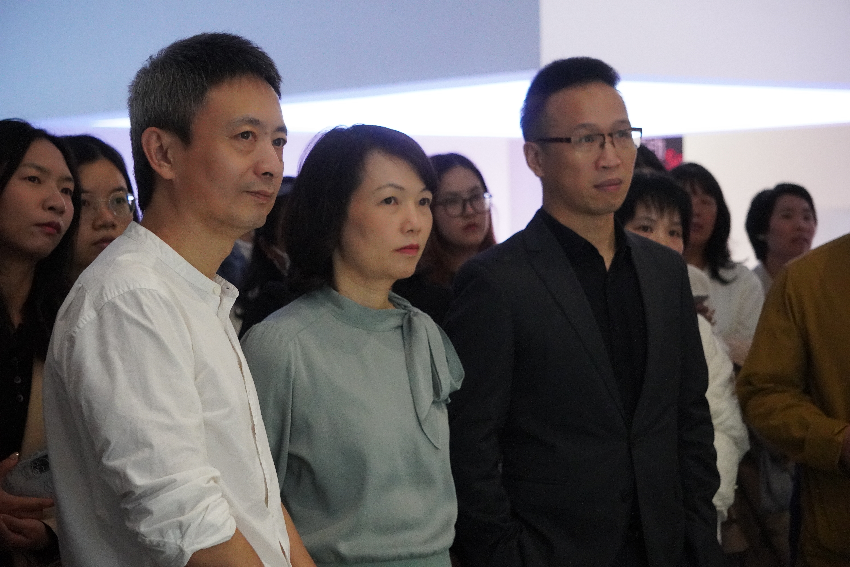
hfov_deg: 24.6
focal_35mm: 82
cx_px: 425
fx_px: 1948
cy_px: 284
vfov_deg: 16.6
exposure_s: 1/80
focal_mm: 55
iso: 6400
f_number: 4.5
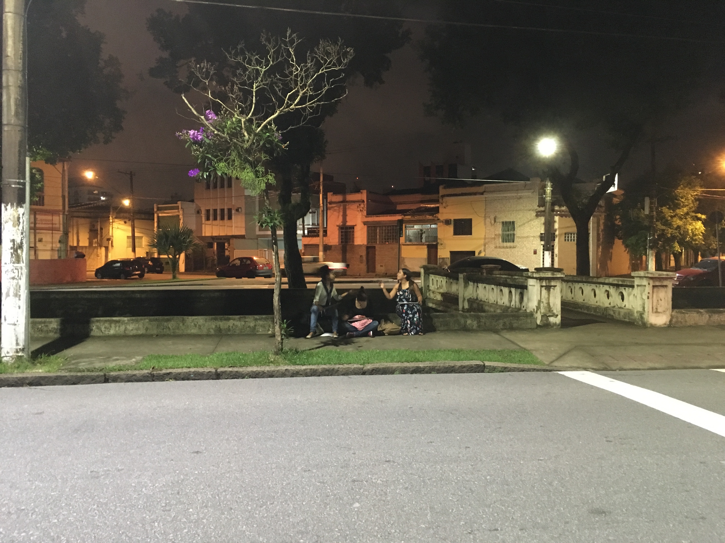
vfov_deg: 48.2
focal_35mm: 29
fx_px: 607
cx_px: 362
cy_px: 272
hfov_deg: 61.7
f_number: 2.2
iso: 500
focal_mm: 4.15
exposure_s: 1/15
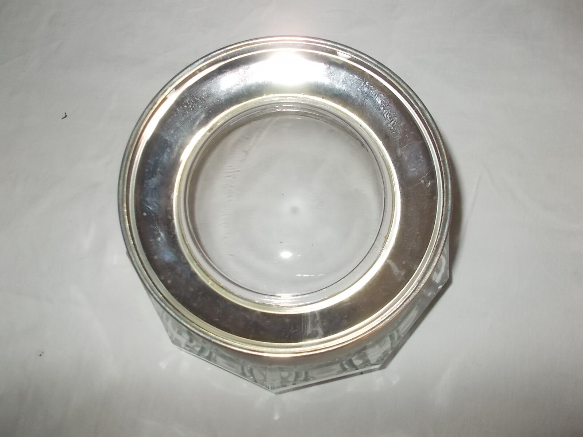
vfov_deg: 53.1
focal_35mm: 26
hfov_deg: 67.3
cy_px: 218
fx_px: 438
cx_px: 292
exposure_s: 1/25
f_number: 3.2
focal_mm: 4.6
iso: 200
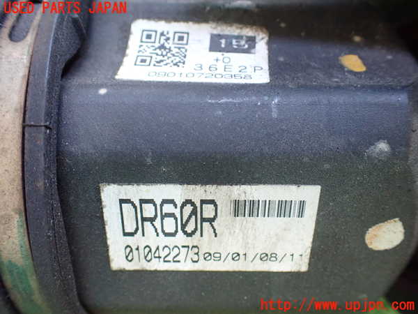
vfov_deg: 46.8
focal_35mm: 30
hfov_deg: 60.0
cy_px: 157
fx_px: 362
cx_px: 209
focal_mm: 5.4
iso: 800
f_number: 2.3
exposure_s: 1/30
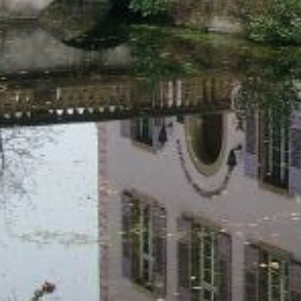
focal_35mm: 162
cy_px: -33
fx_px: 1594
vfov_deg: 10.7
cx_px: 433
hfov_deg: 10.5
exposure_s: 1/192
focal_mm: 7.13
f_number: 4
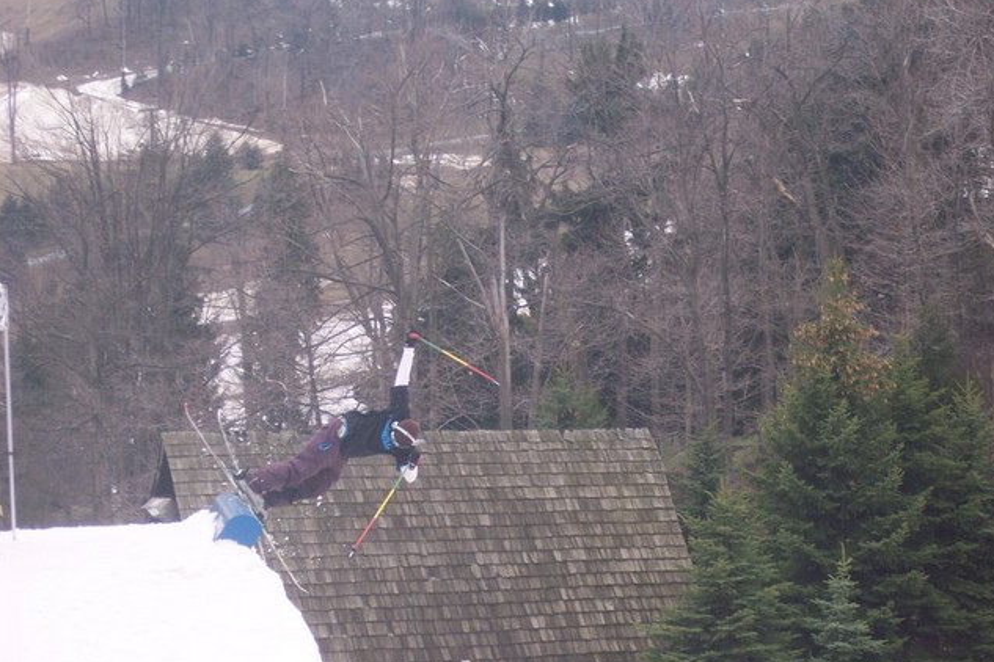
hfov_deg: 16.7
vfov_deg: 11.1
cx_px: 501
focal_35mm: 123
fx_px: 3396
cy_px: 342
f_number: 4.8
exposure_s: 1/180
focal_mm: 24
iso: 100
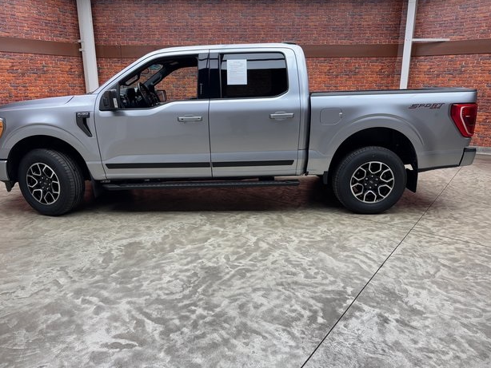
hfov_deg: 69.3
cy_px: 189
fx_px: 355
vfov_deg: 54.9
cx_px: 237
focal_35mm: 25
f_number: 1.78
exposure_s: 1/120
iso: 50
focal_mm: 6.76
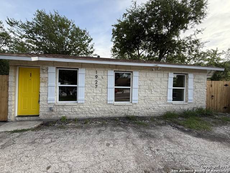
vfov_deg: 85.7
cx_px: 115
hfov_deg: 102.1
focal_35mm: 14
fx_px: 93
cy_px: 86
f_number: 2.2
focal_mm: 2.22
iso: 64
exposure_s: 1/442
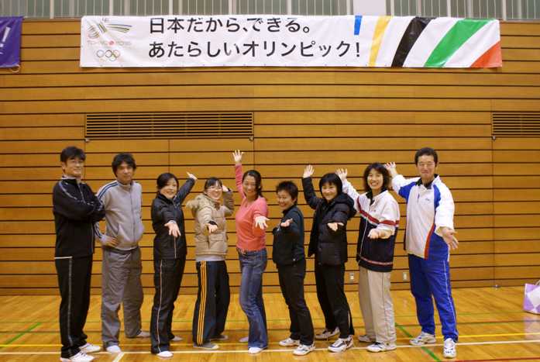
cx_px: 270
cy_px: 181
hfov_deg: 57.2
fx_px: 496
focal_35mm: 33
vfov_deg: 40.1
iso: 400
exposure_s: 1/15
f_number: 4
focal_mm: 22
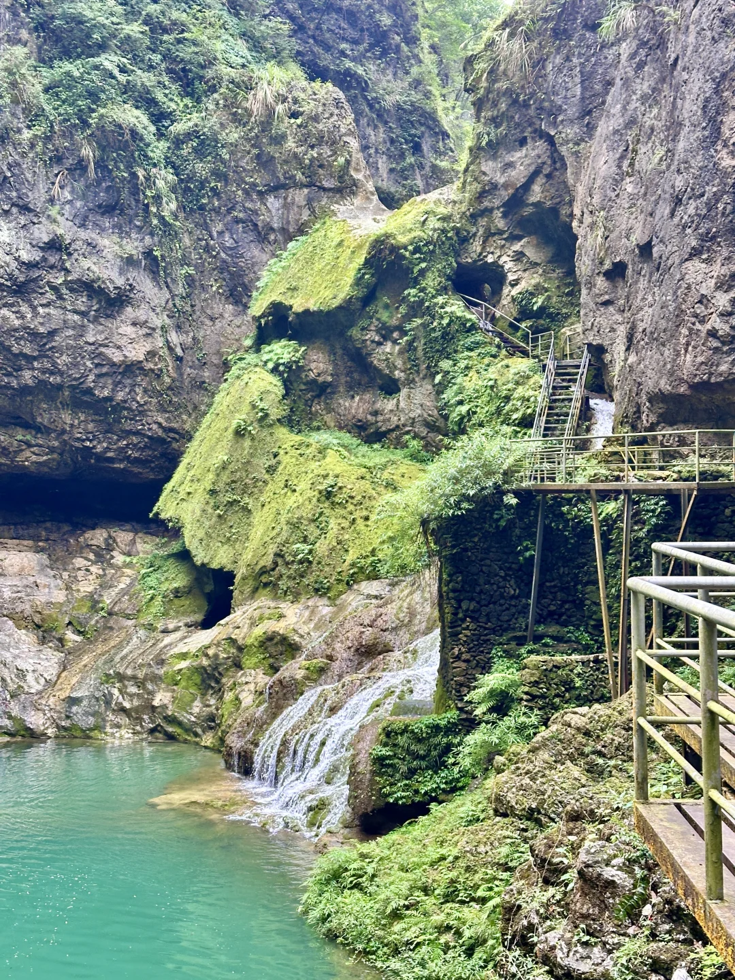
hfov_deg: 30.3
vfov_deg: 39.7
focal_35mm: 48
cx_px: 368
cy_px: 490
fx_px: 1359
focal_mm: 6.86
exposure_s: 1/89
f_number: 1.78
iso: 80
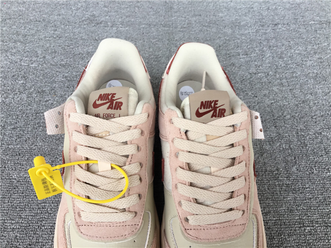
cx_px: 166
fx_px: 296
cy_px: 124
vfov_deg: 45.4
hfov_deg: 58.4
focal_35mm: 31
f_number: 2.4
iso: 25
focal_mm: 3.3
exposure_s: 1/108
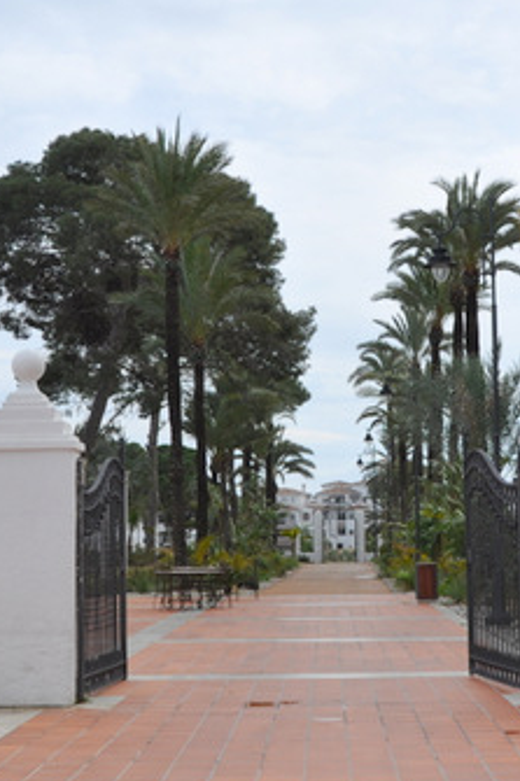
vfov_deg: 31.9
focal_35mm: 63
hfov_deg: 21.5
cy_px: 379
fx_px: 1366
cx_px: 322
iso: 200
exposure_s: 1/400
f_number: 10
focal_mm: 22
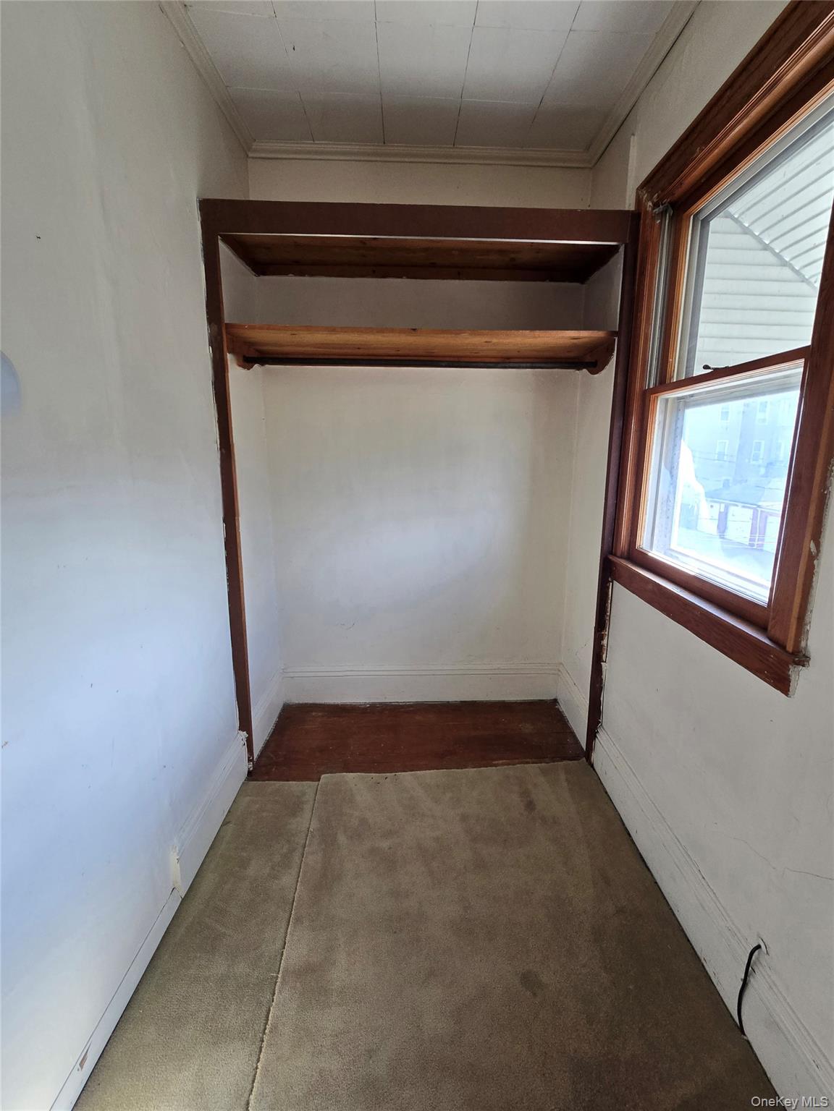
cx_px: 417
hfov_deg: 89.9
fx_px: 418
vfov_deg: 106.2
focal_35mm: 13
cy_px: 556
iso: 100
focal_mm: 2.2
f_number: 2.2
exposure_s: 1/101
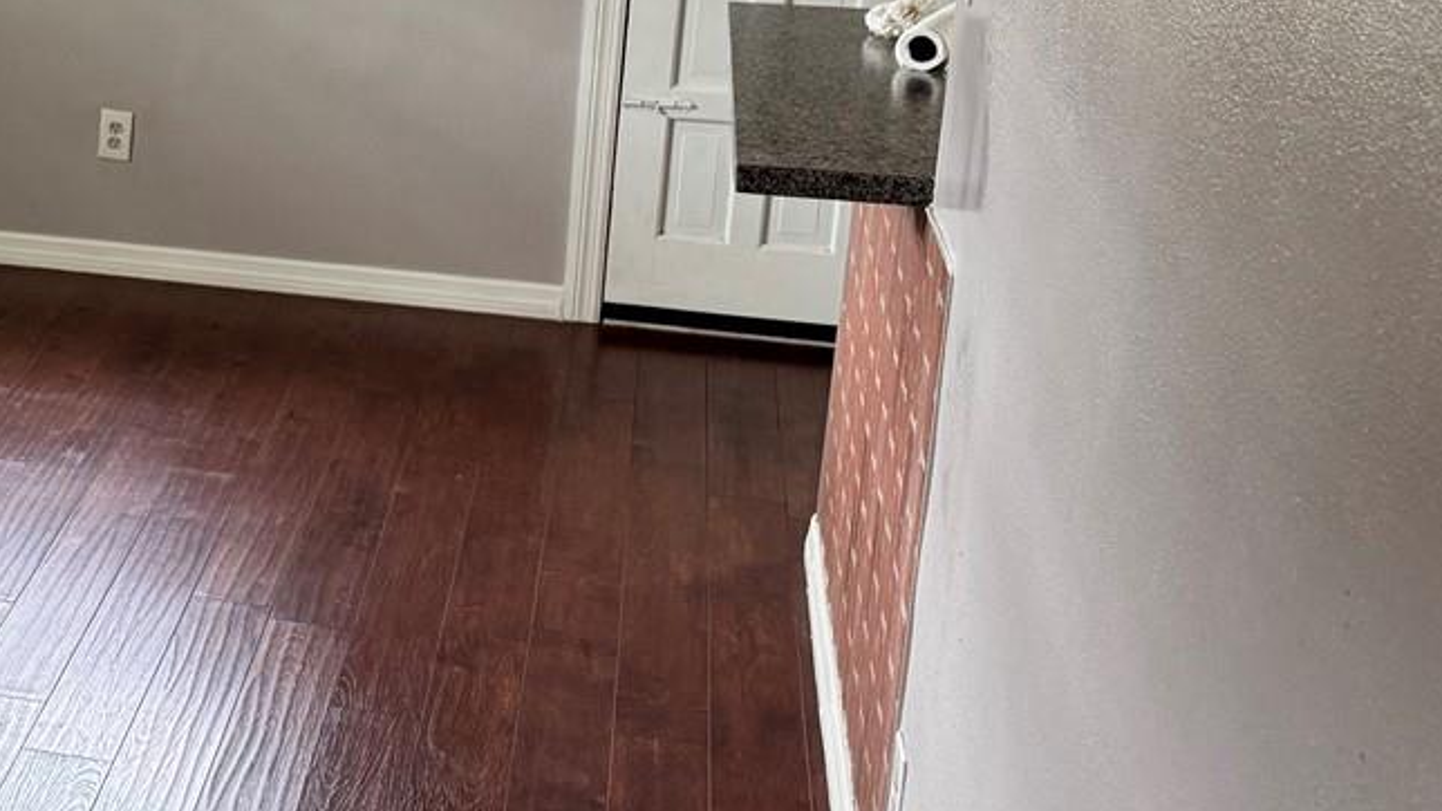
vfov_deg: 18.3
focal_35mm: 65
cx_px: -83
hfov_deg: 29.6
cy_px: 119
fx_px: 2485
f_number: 1.78
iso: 200
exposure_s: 1/96
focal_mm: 6.76
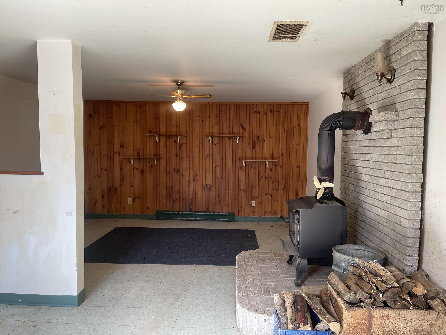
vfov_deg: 54.9
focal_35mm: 25
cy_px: 168
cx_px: 223
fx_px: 322
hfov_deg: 69.4
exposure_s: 1/60
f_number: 1.6
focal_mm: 5.1
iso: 80
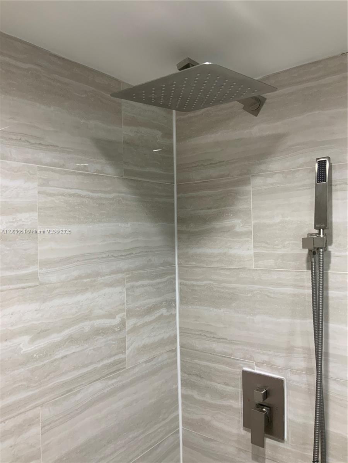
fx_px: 389
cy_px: 232
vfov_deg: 61.7
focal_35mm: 29
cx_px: 174
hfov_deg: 48.2
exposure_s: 1/60
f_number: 1.8
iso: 64
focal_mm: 3
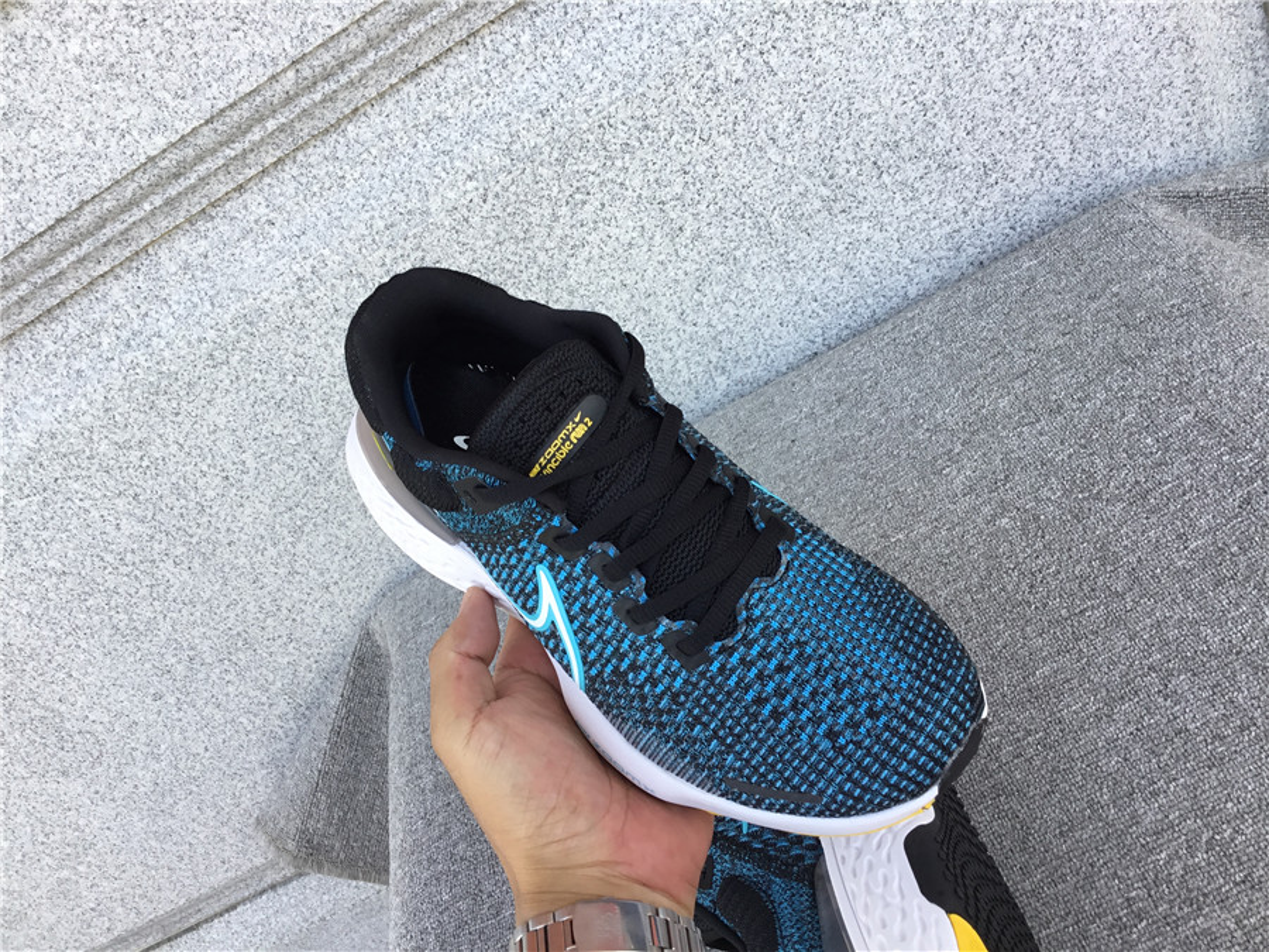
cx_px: 634
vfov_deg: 45.4
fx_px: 1136
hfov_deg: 58.4
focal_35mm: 31
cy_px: 476
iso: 25
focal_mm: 3.3
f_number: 2.4
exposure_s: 1/100
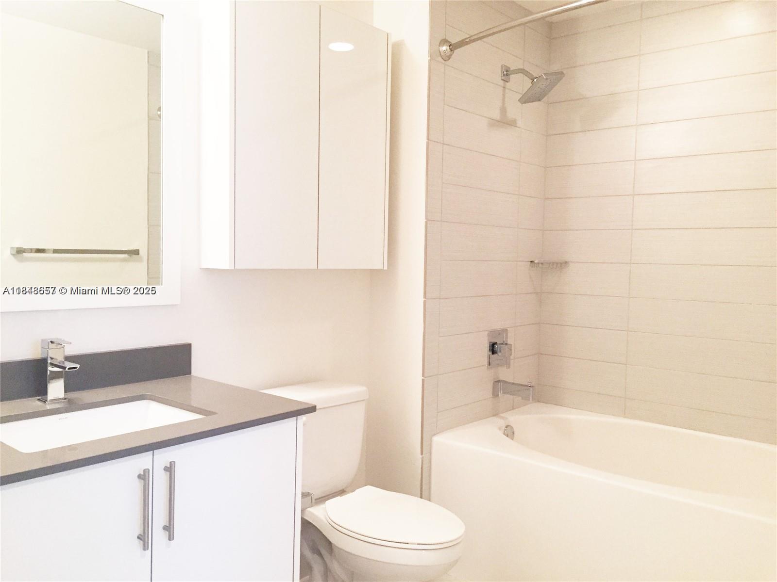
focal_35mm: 29
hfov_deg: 61.7
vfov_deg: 48.2
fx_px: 651
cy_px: 291
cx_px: 388
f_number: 2.2
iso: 160
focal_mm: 4.15
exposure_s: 1/30
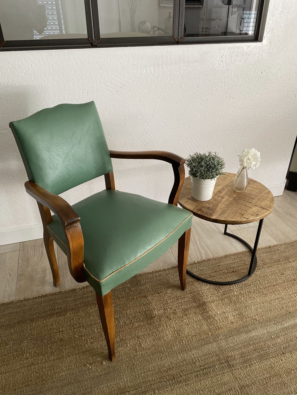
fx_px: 297
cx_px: 148
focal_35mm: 26
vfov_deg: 67.3
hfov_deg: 53.1
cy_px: 198
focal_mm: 4.25
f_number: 1.8
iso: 125
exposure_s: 1/60
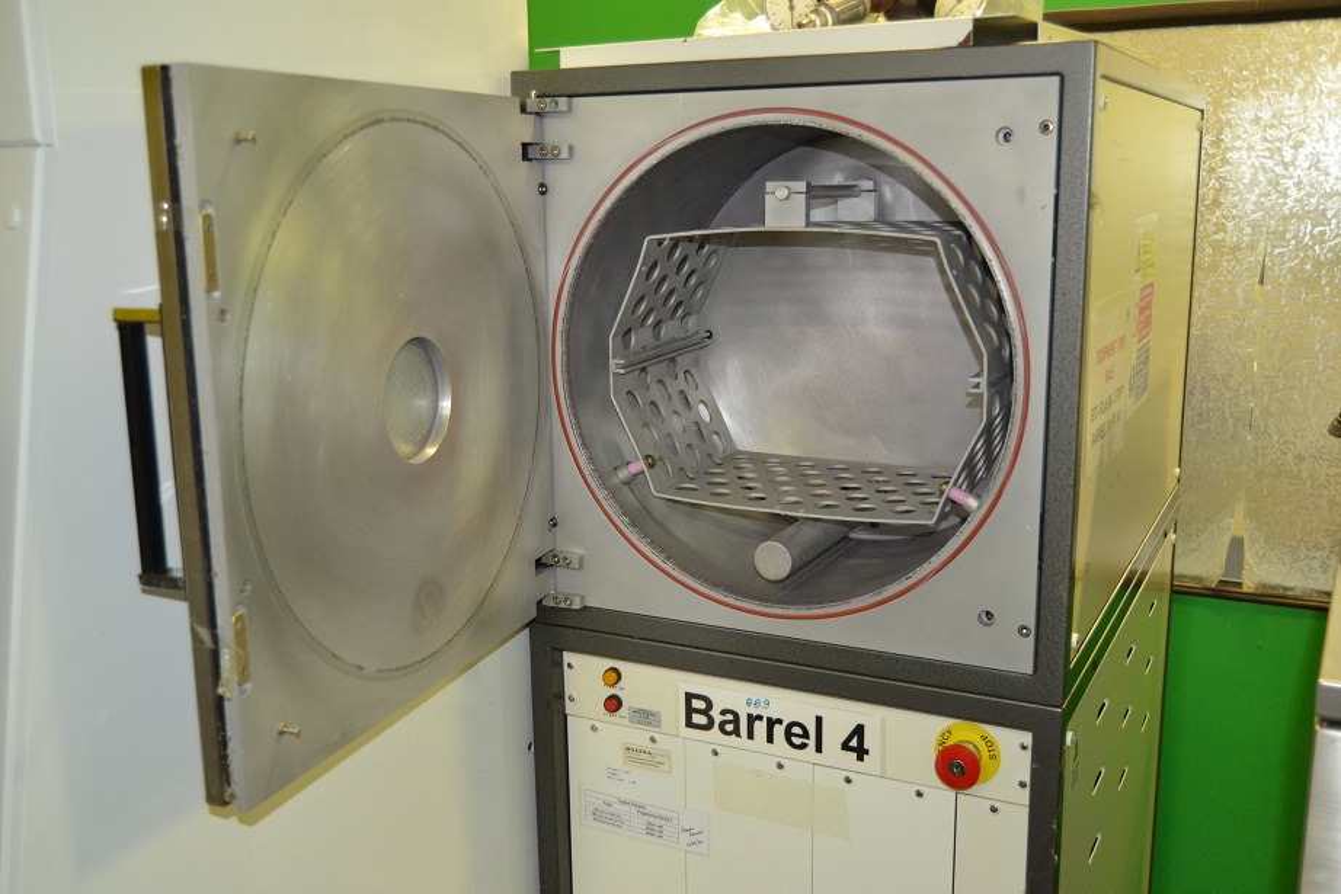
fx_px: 1285
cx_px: 670
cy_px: 447
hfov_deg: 55.1
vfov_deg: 38.4
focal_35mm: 34
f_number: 3.8
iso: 1800
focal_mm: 23
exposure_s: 1/60
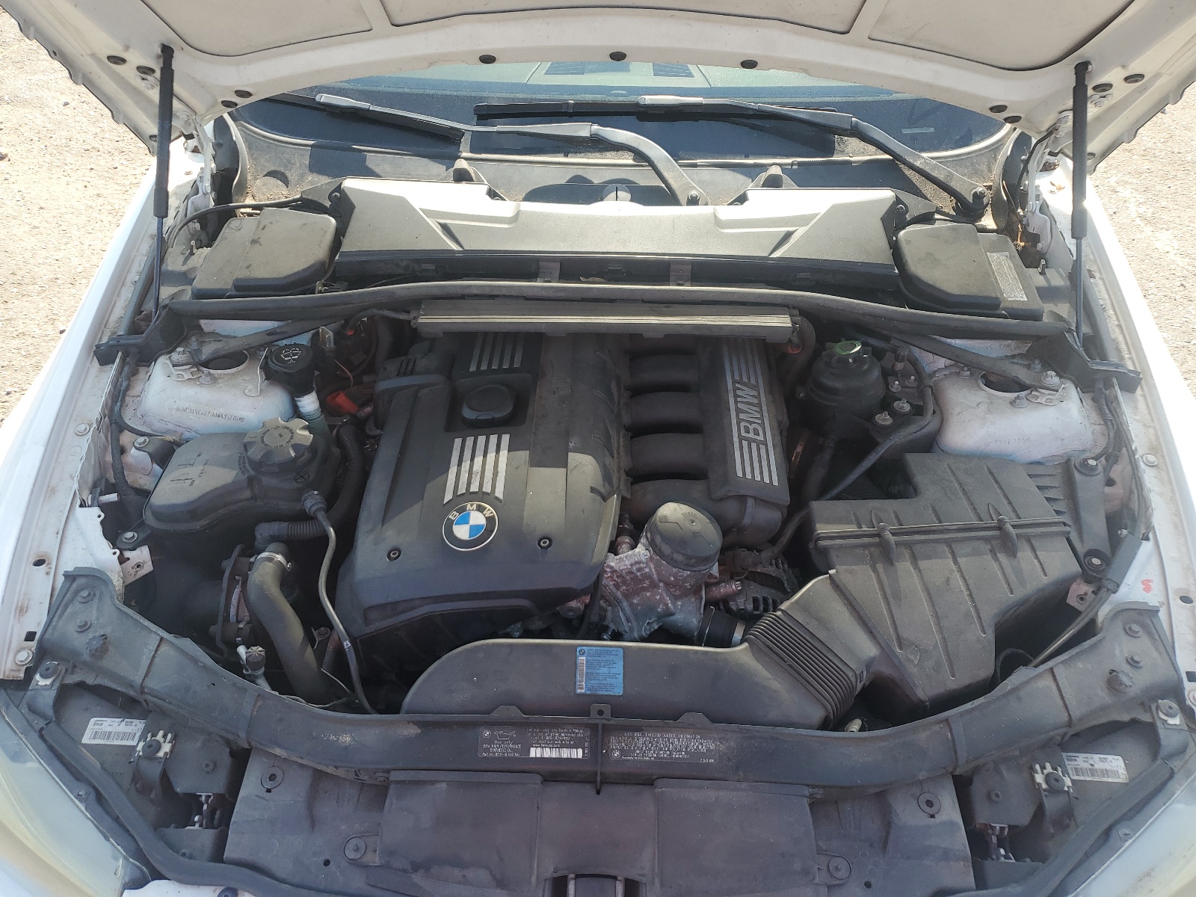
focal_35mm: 26
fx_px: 898
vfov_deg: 53.1
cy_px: 448
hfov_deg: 67.3
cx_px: 598
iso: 50
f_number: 1.5
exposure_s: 1/556
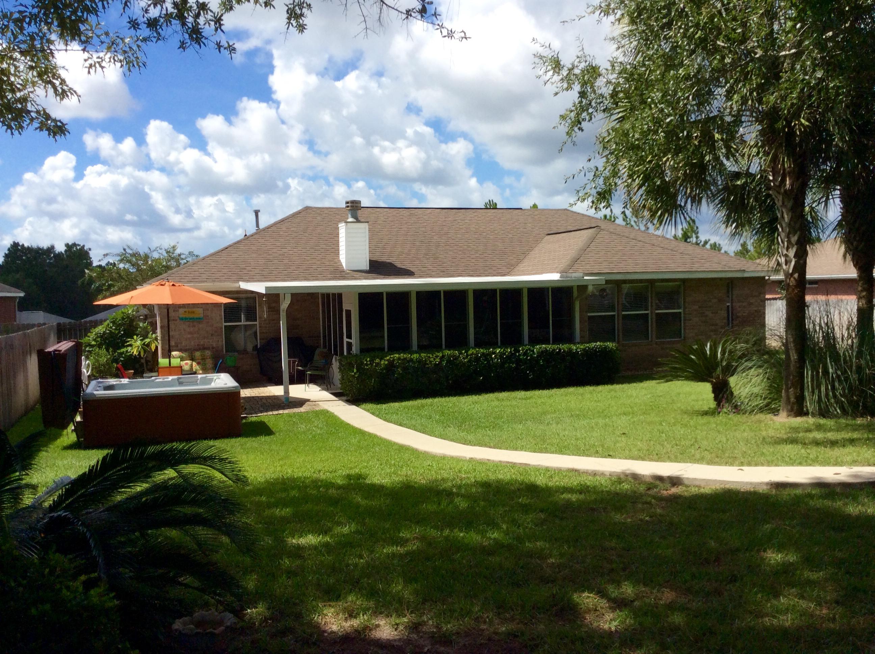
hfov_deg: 56.9
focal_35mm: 32
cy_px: 327
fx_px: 808
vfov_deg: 44.1
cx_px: 438
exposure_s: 1/1733
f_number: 2.4
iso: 32
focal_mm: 3.3
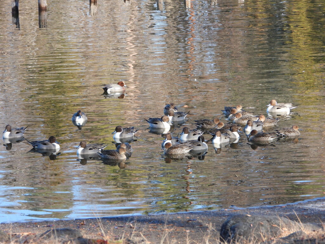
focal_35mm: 235
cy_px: 122
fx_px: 2206
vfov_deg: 6.3
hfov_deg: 8.4
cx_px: 162
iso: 180
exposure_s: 1/250
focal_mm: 42.2
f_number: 4.5
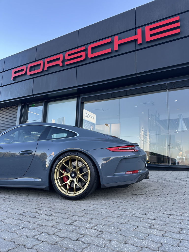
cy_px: 126
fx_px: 175
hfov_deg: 56.8
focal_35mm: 24
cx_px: 94
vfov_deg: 71.6
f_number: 1.78
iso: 80
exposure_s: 1/291
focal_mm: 6.86
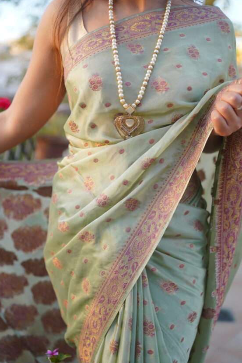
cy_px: 174
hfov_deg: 35.1
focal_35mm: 38
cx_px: 128
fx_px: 383
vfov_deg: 50.7
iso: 1000
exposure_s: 1/1600
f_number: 2
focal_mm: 35
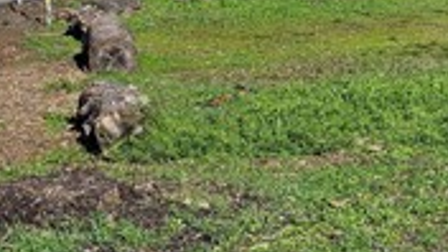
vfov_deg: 13.3
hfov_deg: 19.3
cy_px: 130
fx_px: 1081
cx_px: 738
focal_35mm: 91
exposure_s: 1/814
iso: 10
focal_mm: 6.3
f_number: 1.7
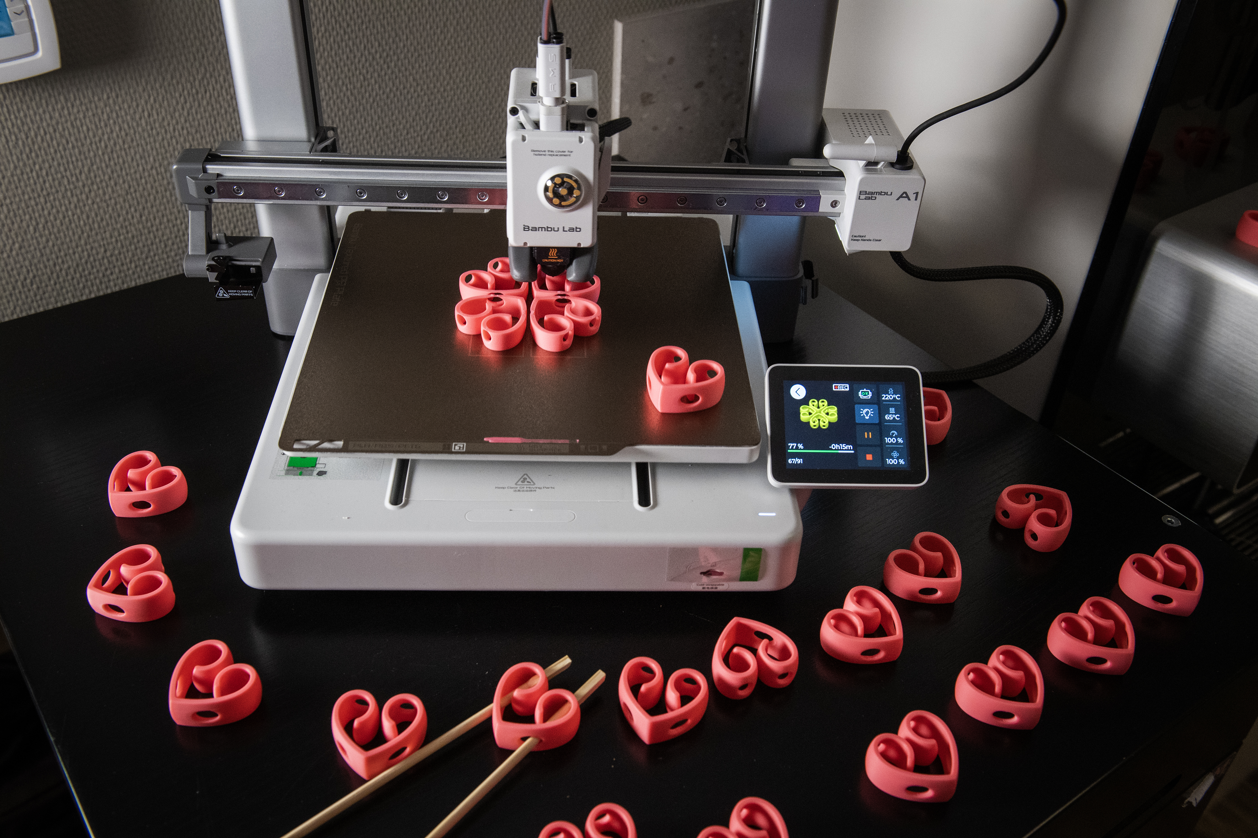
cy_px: 419
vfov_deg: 38.9
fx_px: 1188
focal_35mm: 34
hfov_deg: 55.8
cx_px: 629
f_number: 5.6
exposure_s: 1/160
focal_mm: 34
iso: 5000
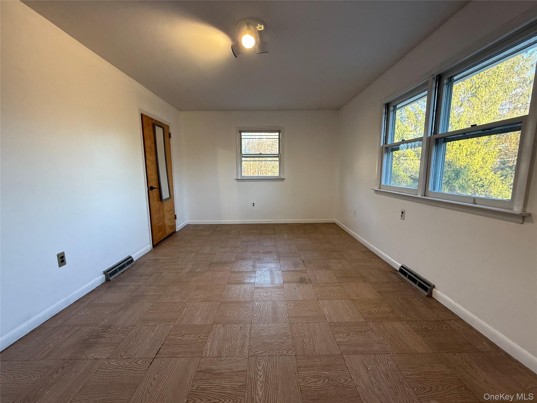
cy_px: 202
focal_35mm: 14
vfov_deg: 85.7
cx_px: 268
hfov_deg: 102.1
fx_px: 217
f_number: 2.2
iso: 250
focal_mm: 2.22
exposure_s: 1/120
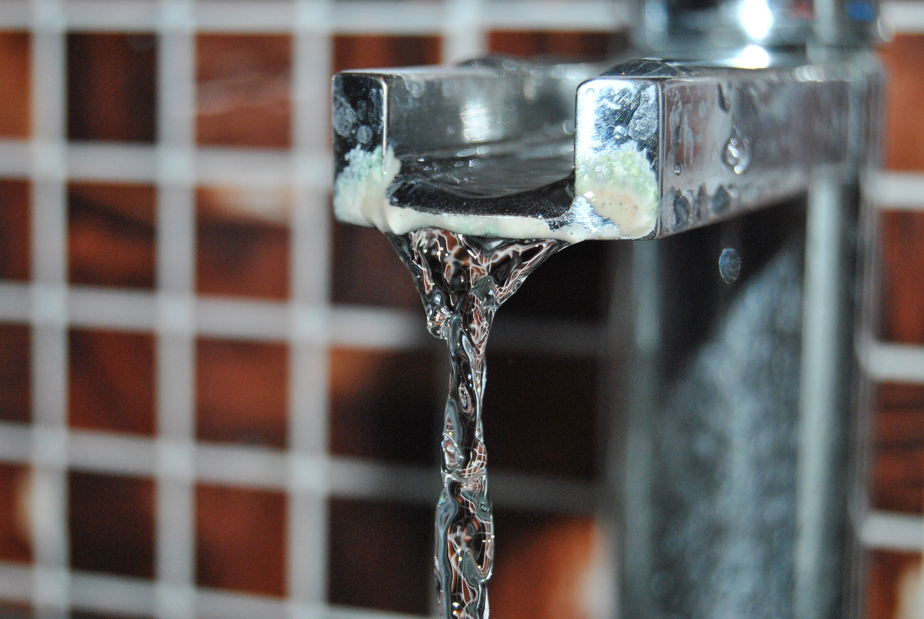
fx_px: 2120
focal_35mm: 82
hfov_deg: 24.6
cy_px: 310
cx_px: 462
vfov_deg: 16.6
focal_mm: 55
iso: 800
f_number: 5.6
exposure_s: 1/200
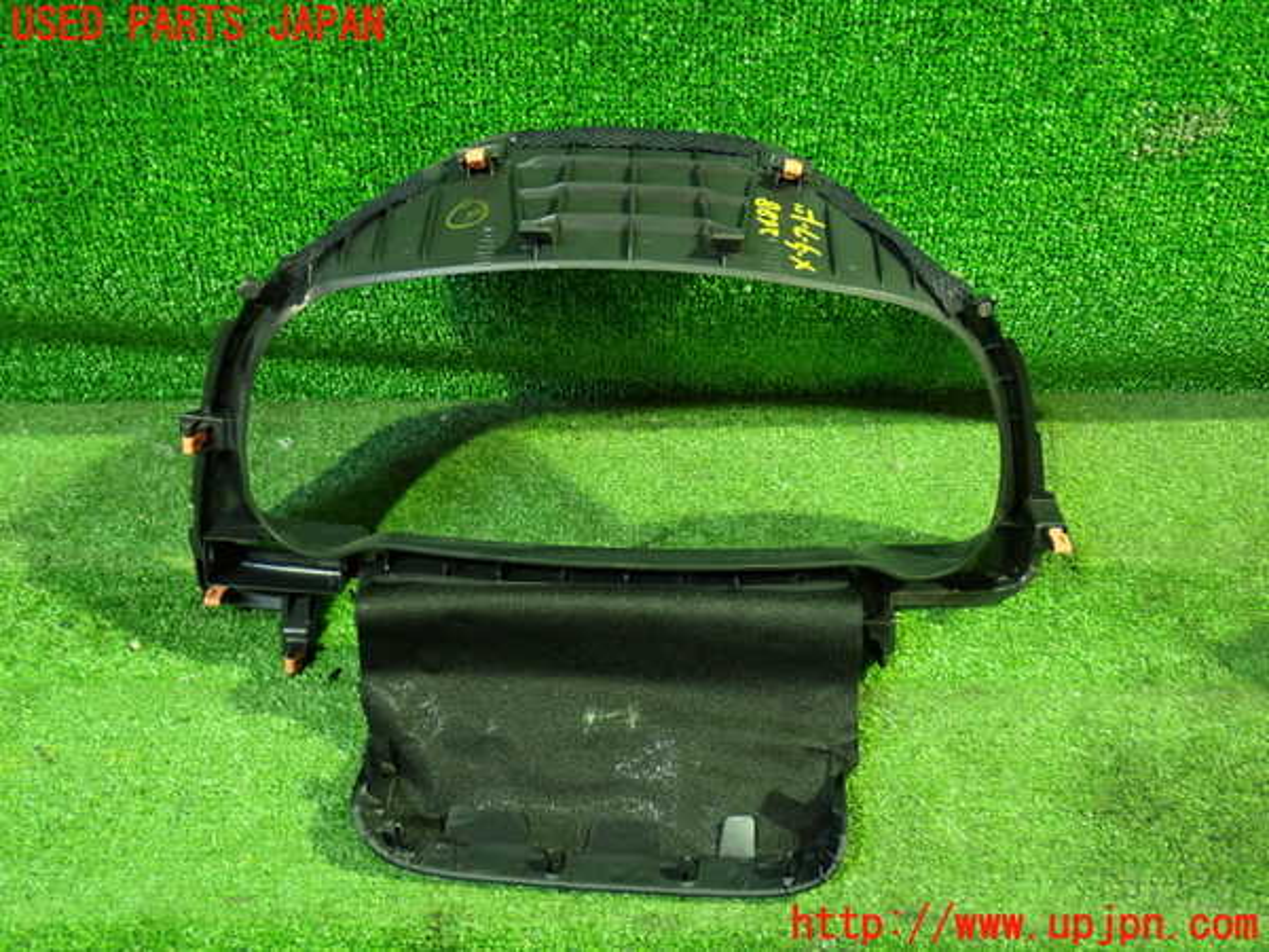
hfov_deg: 49.0
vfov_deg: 37.7
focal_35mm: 38
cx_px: 634
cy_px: 476
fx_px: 1393
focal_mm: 6.83
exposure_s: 1/13
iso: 800
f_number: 2.7
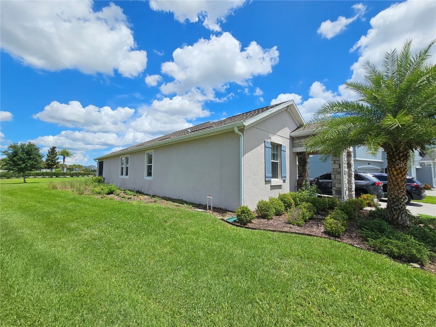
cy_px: 164
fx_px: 164
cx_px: 218
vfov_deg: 89.9
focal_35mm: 13
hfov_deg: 106.2
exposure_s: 1/4131
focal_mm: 2.2
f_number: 2.2
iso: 50
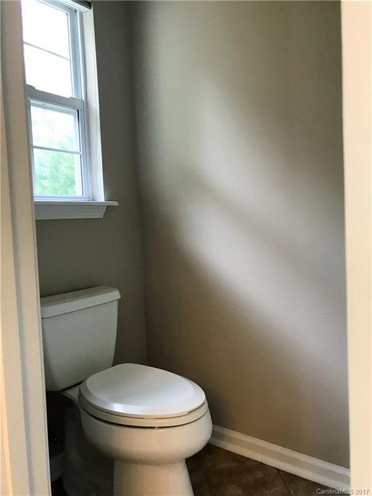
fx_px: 401
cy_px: 248
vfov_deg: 63.4
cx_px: 186
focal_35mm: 28
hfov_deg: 49.7
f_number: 1.8
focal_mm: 3.99
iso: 32
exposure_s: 1/30
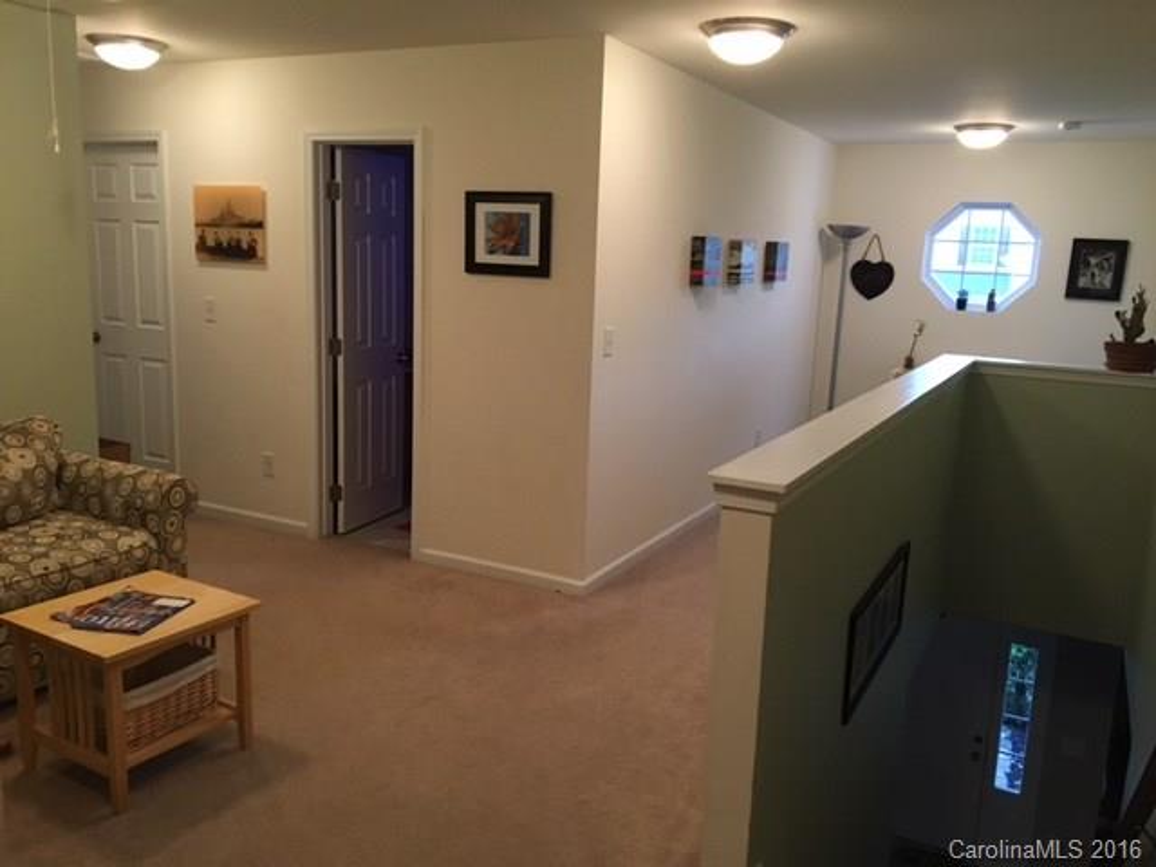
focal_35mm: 29
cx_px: 578
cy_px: 434
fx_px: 968
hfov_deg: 61.7
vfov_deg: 48.2
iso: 160
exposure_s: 1/30
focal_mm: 4.15
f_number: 2.2
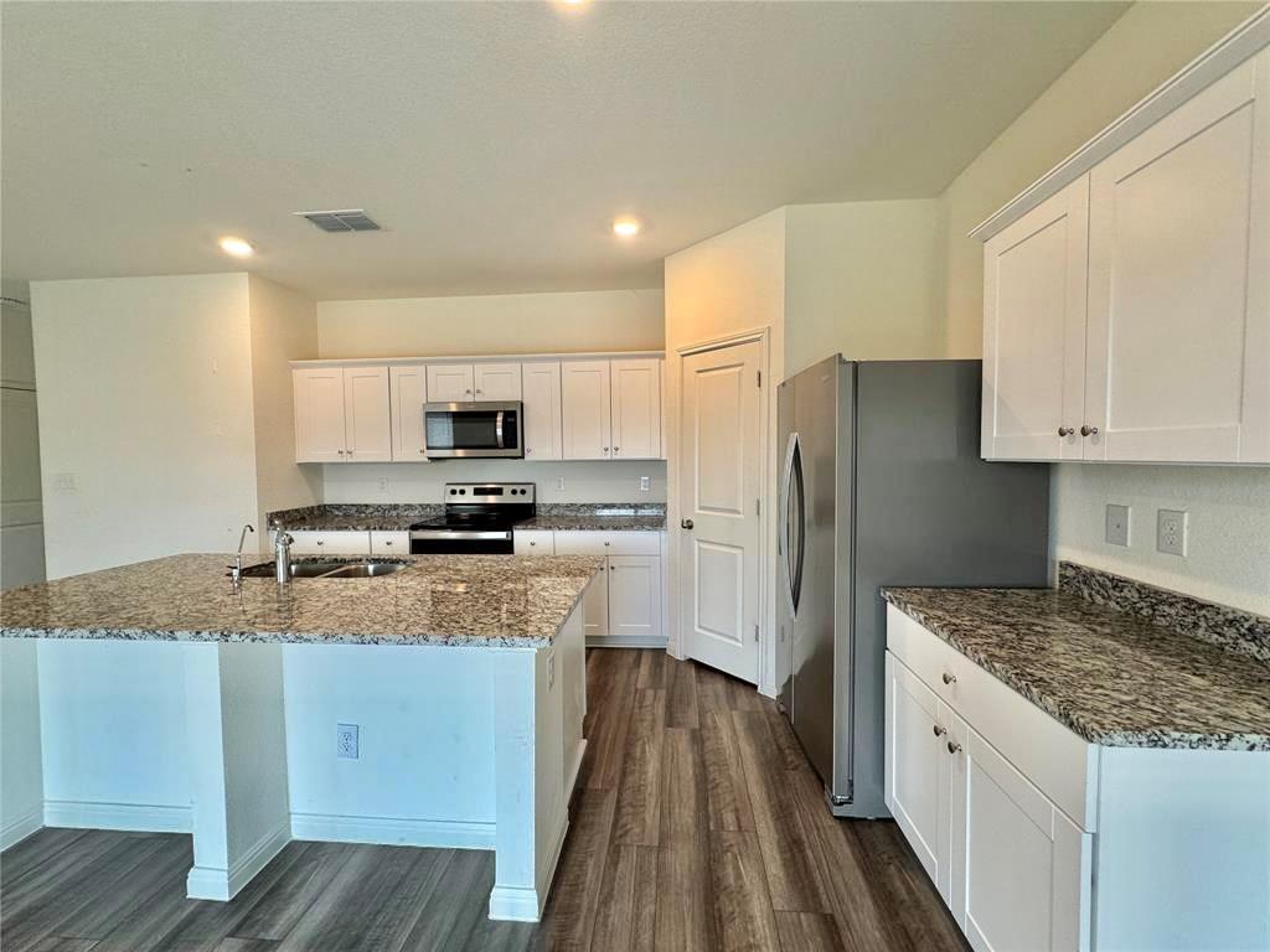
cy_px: 476
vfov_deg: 85.7
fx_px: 514
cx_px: 635
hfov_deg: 102.1
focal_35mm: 14
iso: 160
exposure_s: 1/120
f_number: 2.2
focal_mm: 2.22
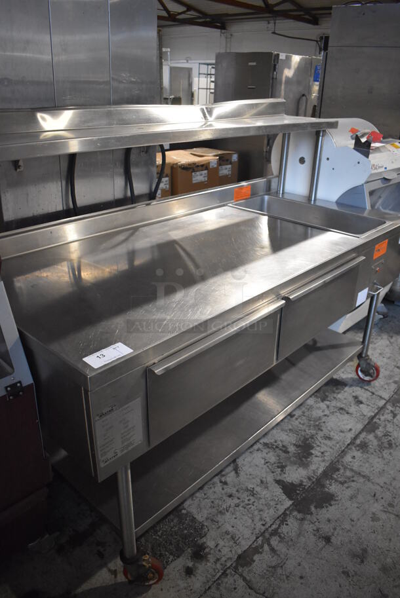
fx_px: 449
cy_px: 299
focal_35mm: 27
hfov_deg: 48.0
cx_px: 200
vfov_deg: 67.3
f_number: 3.5
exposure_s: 1/125
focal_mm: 18
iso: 3200
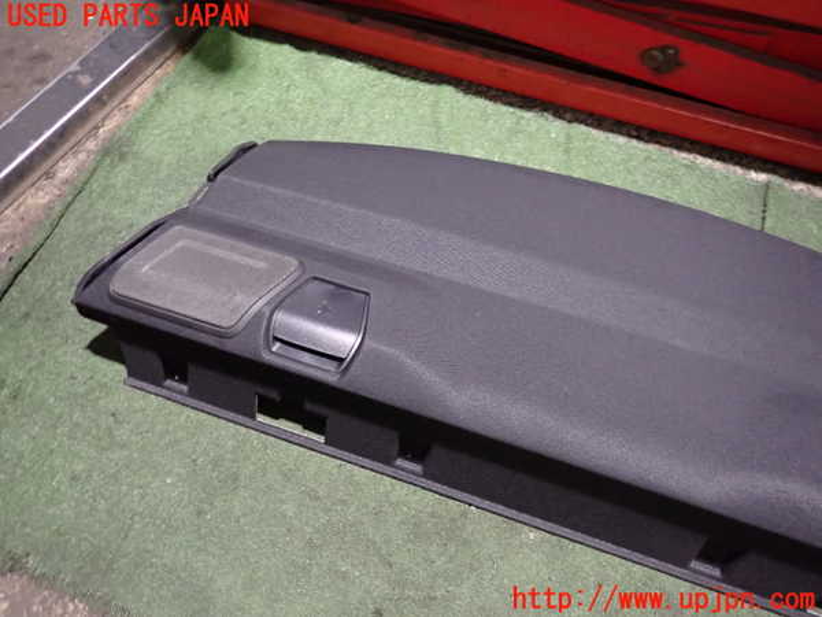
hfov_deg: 69.4
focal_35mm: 25
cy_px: 308
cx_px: 411
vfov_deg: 54.9
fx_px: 594
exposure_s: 1/20
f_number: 2
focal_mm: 4.5
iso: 800
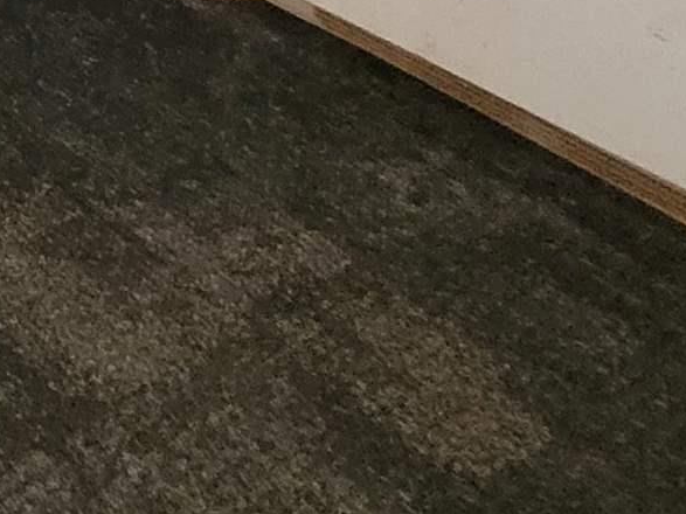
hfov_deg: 16.2
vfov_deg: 14.5
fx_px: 1347
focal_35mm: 68
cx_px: -872
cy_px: -709
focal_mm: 1.74
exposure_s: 1/40
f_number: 2.2
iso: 320
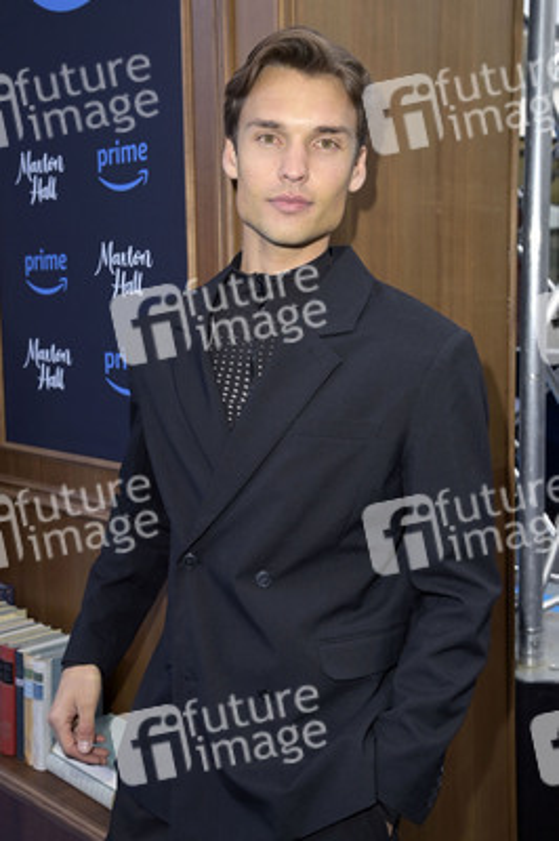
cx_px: 280
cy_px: 420
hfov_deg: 35.0
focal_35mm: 38
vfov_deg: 50.7
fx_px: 887
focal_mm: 38
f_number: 5.6
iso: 500
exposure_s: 1/250
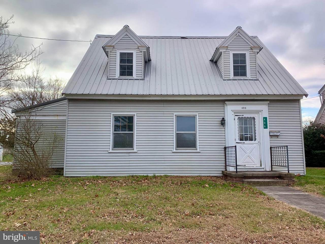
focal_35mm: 26
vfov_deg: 53.1
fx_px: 244
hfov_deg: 67.3
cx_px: 162
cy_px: 122
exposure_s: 1/497
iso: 25
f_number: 1.8
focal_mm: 4.25
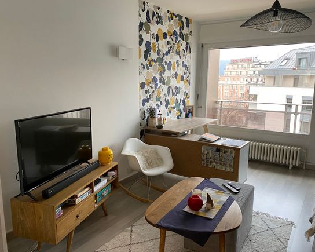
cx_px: 155
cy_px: 124
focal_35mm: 28
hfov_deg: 62.2
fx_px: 261
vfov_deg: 51.5
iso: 125
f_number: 1.8
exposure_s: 1/64
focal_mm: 4.25
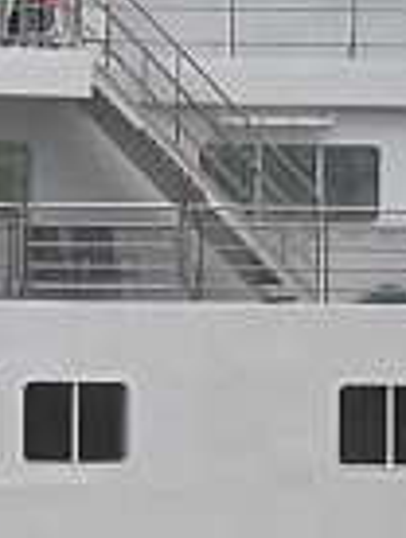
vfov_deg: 2.3
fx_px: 13361
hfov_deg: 1.7
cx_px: -816
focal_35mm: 857
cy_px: 353
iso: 220
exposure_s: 1/500
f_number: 4
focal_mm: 120
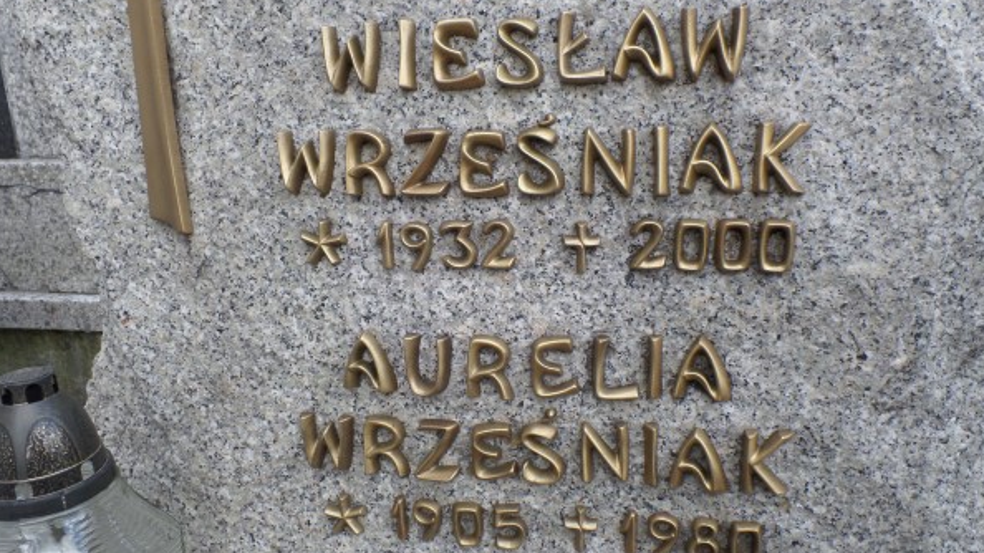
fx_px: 704
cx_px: 519
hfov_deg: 69.8
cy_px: 268
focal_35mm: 27
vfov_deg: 42.9
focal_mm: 4.1
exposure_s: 1/125
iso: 100
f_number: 3.5
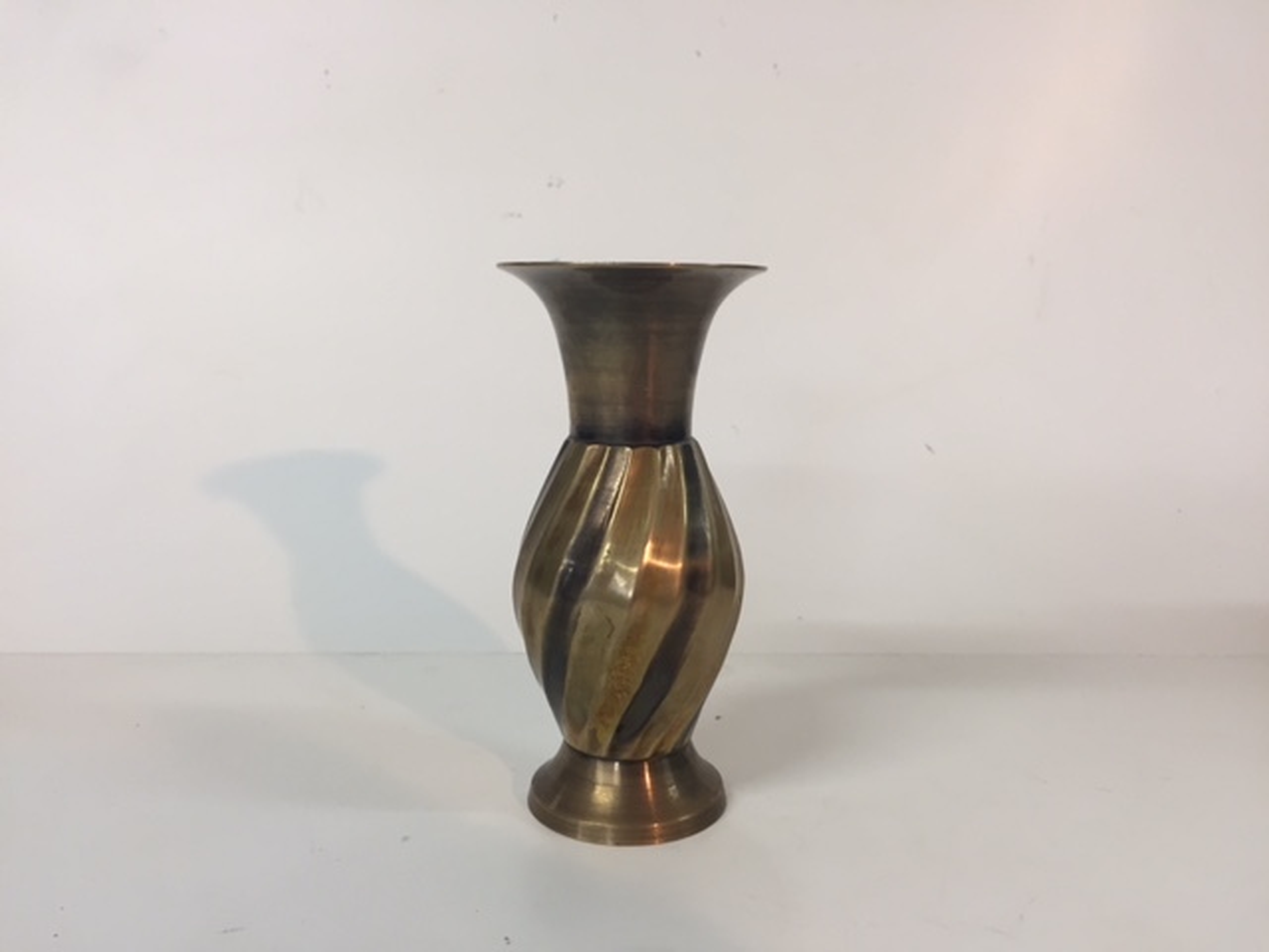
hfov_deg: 61.7
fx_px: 1063
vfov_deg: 48.2
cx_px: 634
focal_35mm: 29
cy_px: 476
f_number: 2.2
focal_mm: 4.15
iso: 40
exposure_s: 1/33
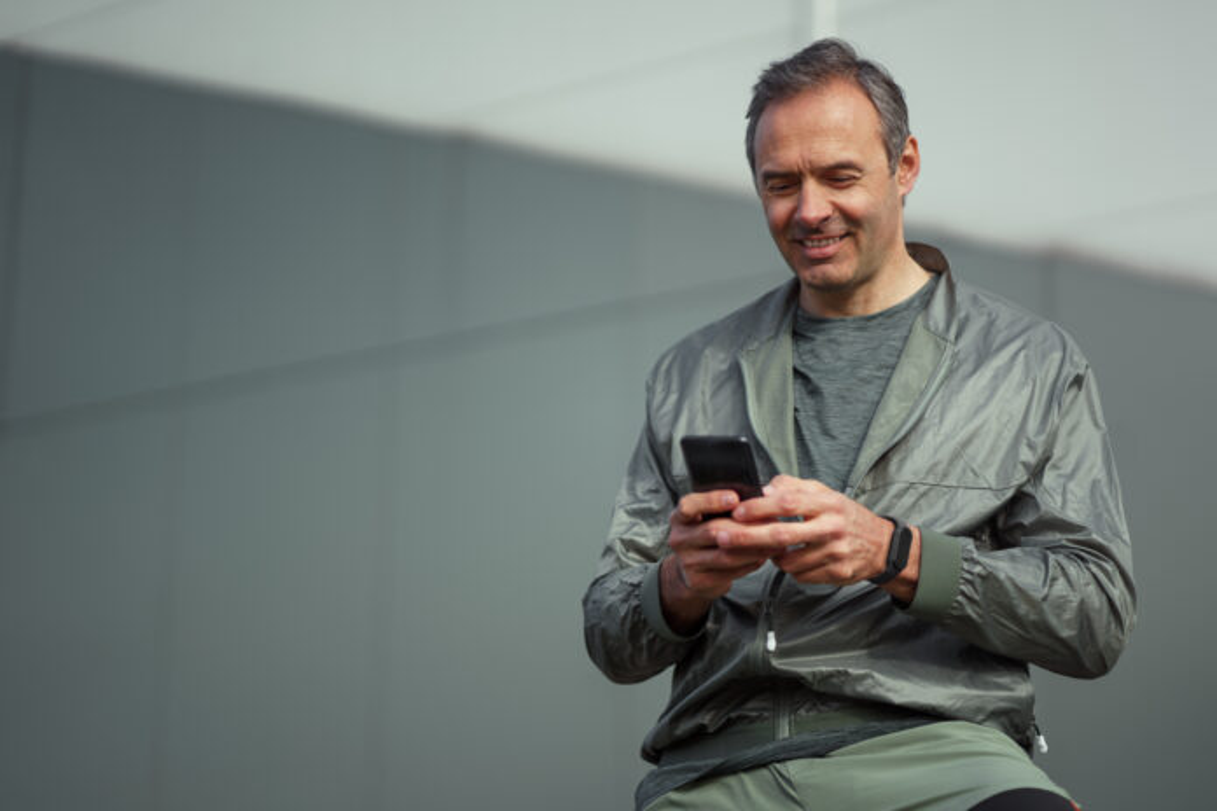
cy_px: 406
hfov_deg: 23.9
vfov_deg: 16.1
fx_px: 2873
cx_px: 608
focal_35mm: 85
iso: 100
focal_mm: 85
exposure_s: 1/1600
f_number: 1.8
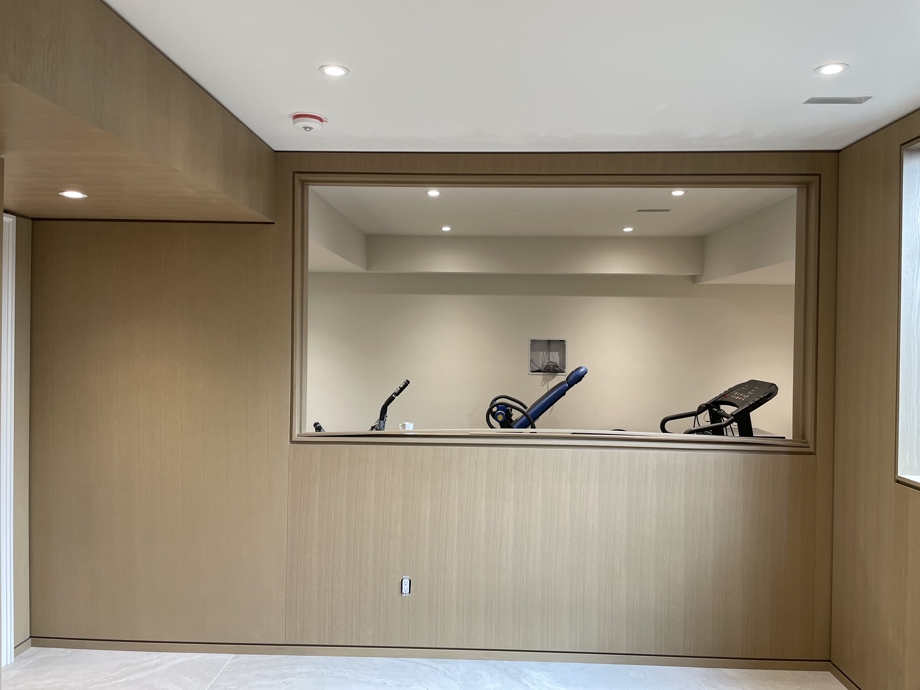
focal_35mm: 26
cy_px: 345
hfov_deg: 67.3
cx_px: 460
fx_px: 691
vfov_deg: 53.1
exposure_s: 1/60
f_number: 1.6
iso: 100
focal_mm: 4.2
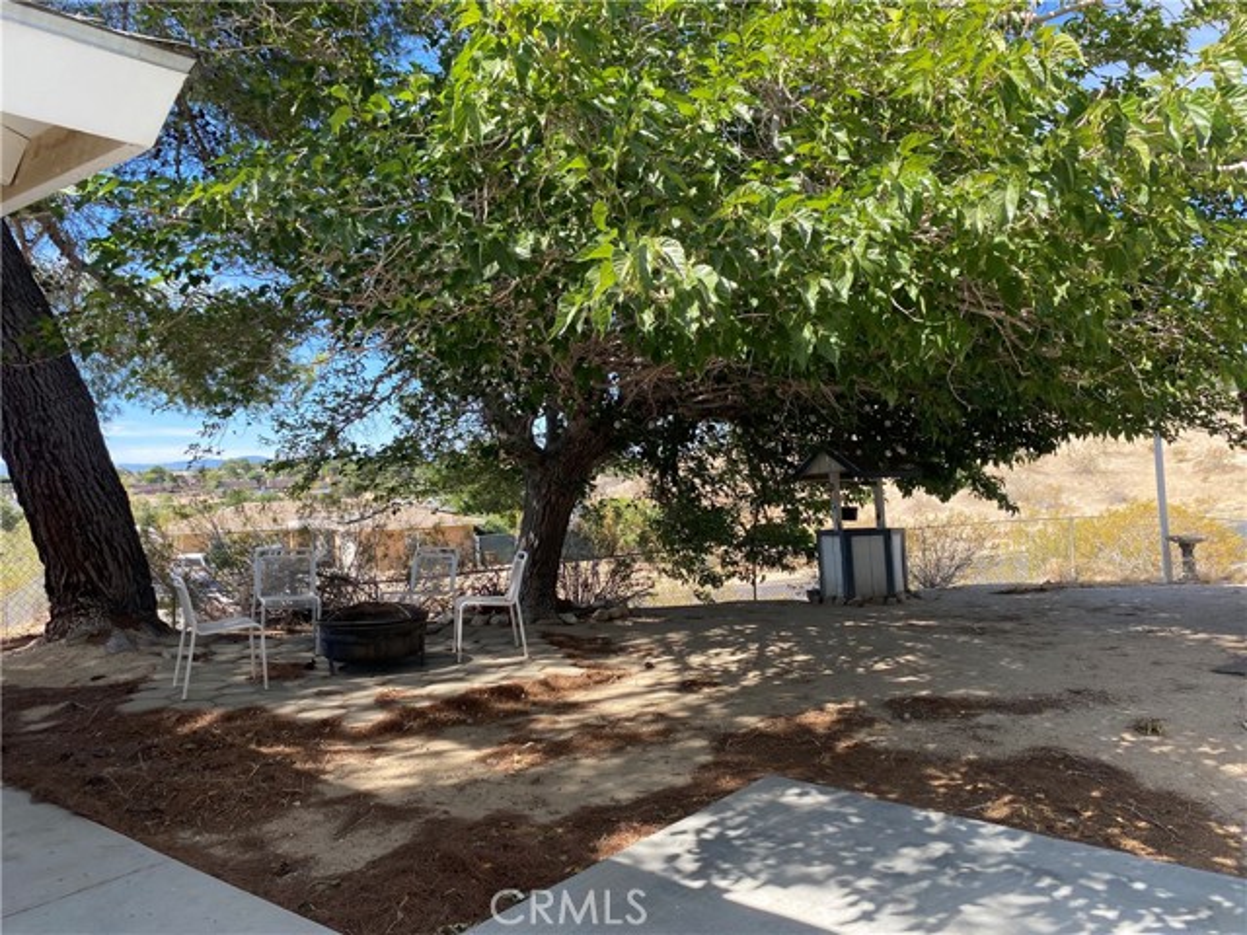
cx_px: 624
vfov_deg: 53.1
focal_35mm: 26
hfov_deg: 67.3
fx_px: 937
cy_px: 468
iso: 32
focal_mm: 4.25
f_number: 1.8
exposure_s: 1/738
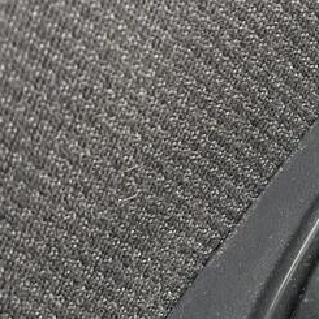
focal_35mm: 135
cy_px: -27
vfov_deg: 12.7
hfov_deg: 11.7
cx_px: 622
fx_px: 1408
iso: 160
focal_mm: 5.7
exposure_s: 1/60
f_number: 1.5
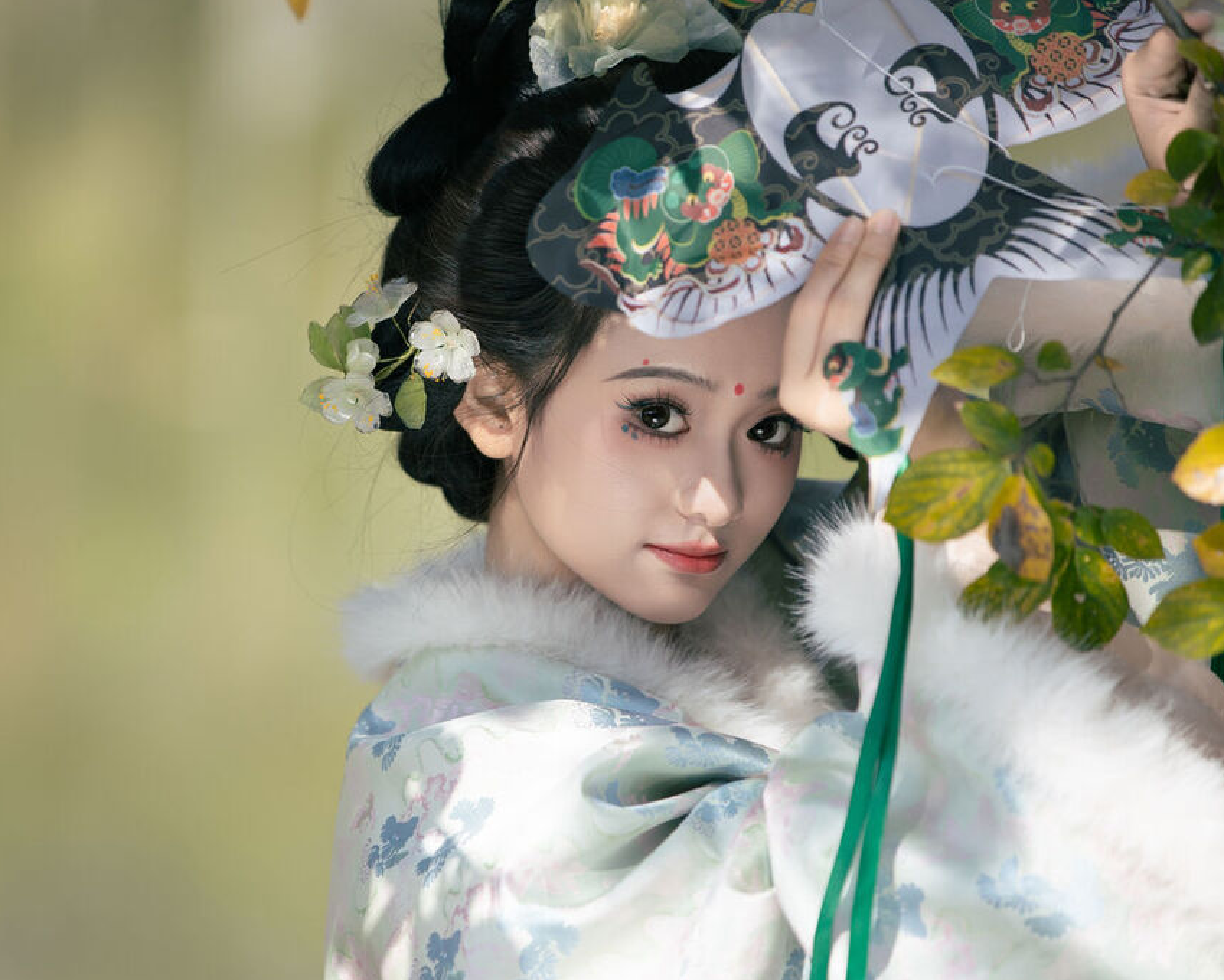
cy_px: 499
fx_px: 8408
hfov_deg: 8.3
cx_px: 489
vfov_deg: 6.7
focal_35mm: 232
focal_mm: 200
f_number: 2.8
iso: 100
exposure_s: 1/800
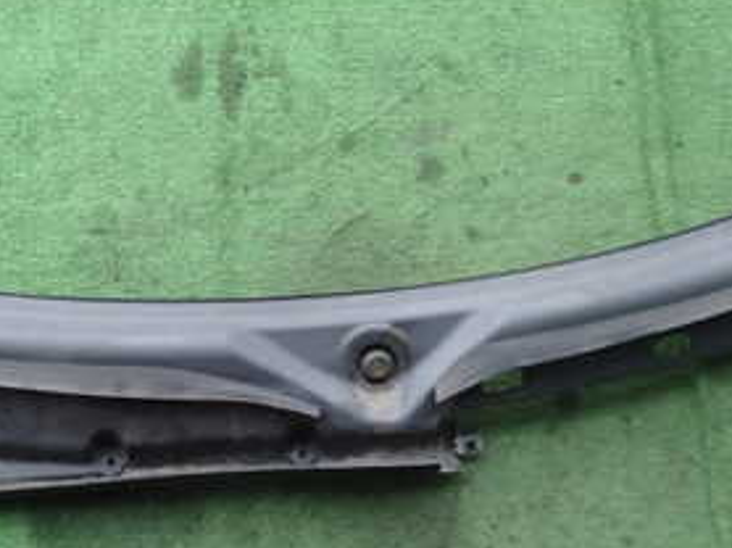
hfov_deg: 35.4
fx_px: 1141
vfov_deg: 26.9
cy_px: 348
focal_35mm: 54
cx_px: 279
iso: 250
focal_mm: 4.5
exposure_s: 1/30
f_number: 2
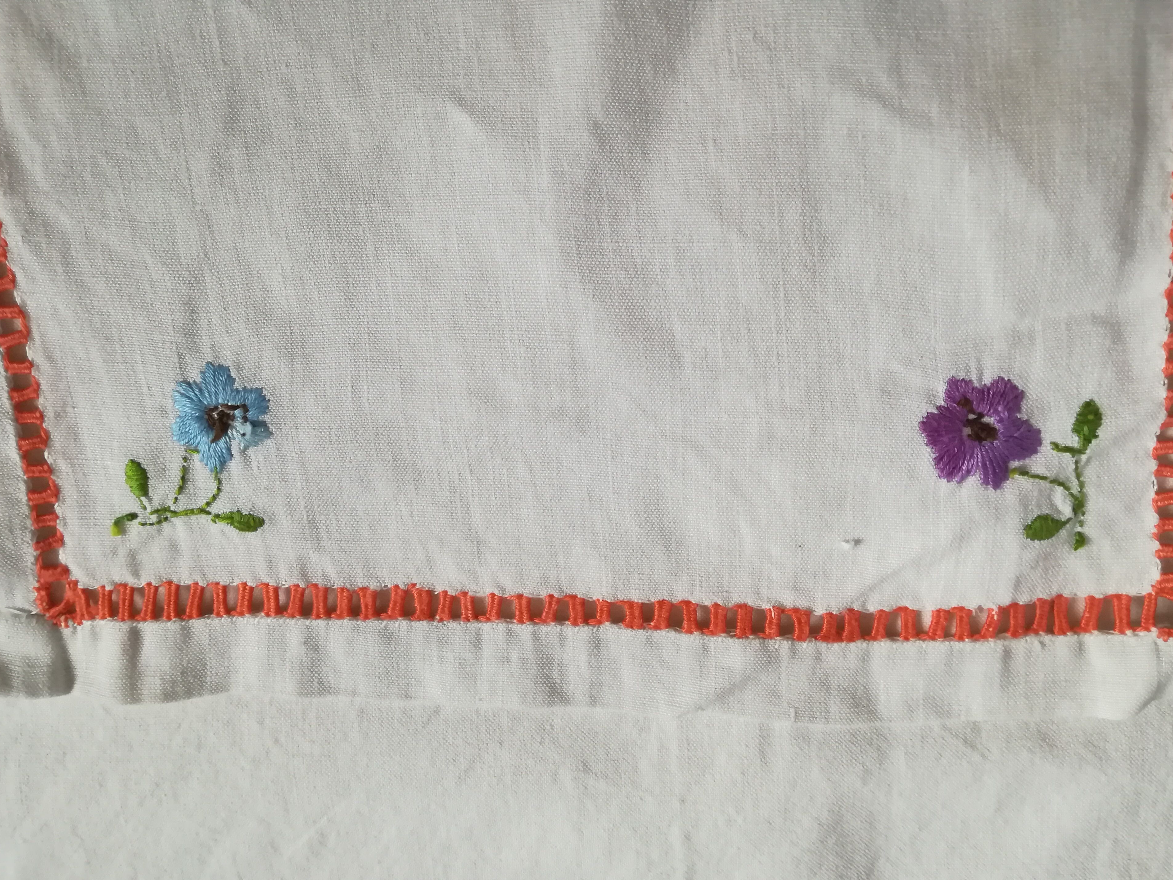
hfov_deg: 65.3
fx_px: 915
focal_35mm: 27
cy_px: 456
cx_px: 595
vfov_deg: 51.3
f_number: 2.2
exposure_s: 1/33.3
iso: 320
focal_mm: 3.83
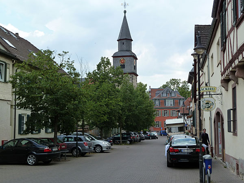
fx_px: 367
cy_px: 92
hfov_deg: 36.8
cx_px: 122
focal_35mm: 52
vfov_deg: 28.0
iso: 125
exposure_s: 1/320
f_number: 3.8
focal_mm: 8.5
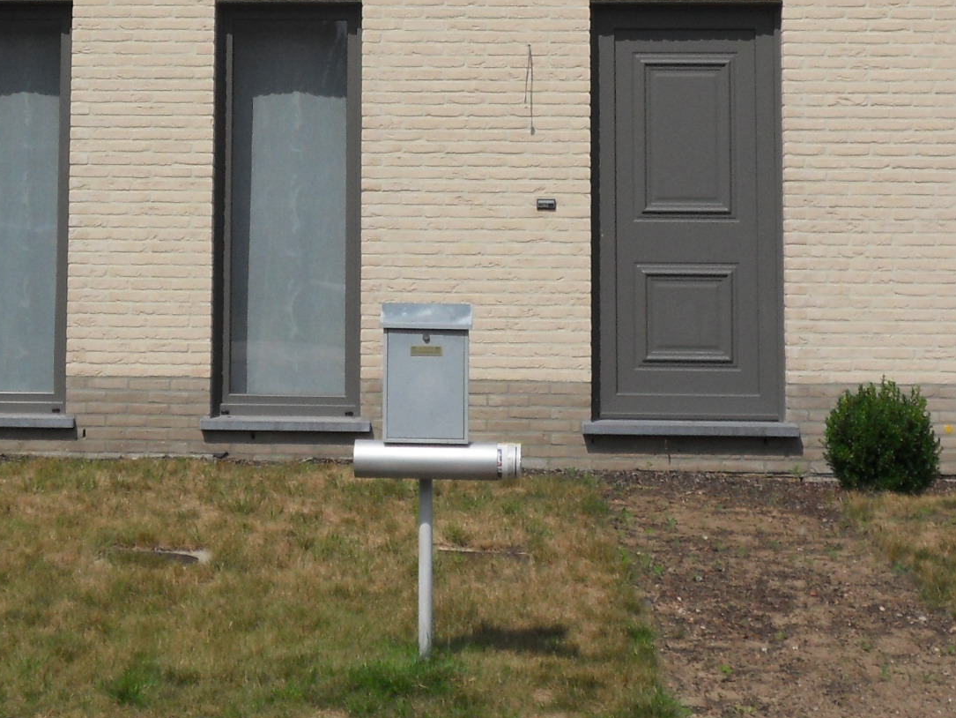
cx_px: 369
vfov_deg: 16.7
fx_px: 2375
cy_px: -56
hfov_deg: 22.7
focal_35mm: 86
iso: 80
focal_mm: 6.3
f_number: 8.7
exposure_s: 1/350
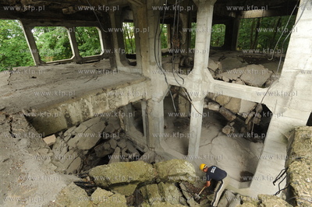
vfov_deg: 70.3
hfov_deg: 93.3
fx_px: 147
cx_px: 156
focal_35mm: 17
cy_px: 104
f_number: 8
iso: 1600
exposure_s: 1/60
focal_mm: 17
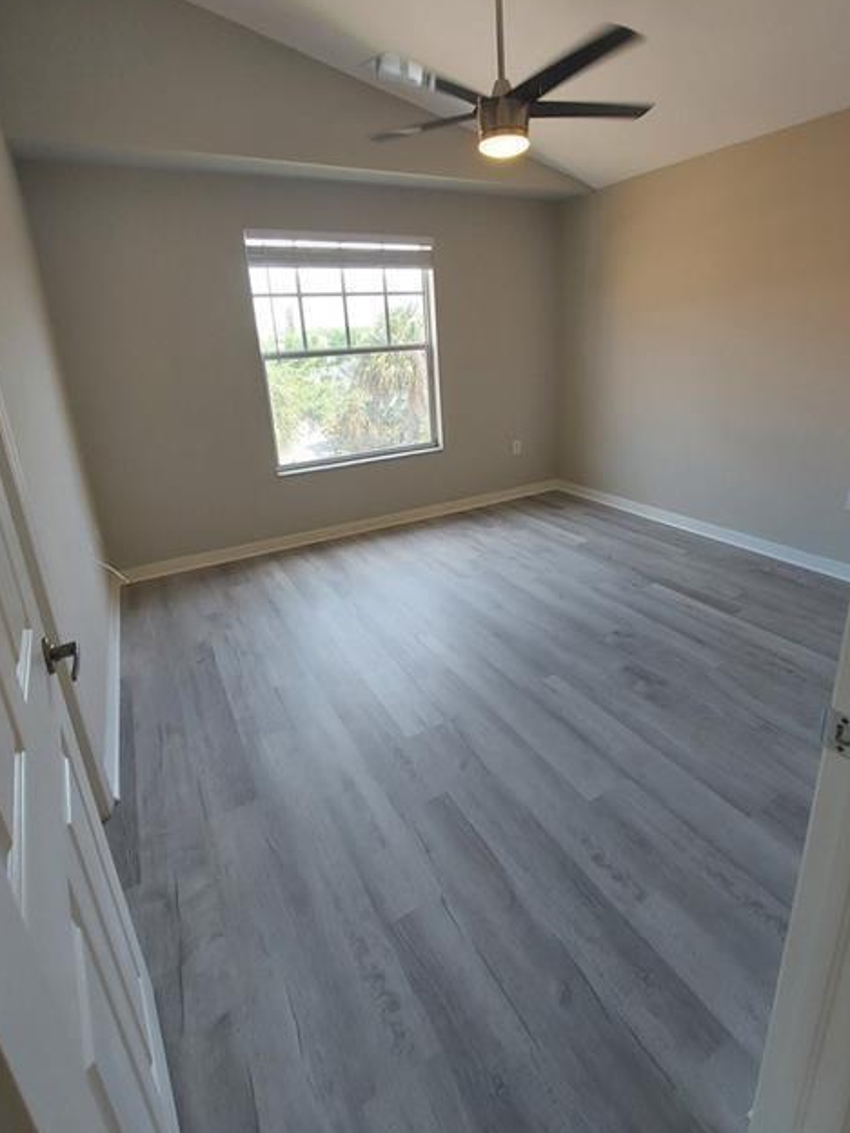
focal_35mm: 16
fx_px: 524
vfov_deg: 94.1
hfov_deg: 78.0
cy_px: 501
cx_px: 458
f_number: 2.2
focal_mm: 1.74
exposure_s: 1/100
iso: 80
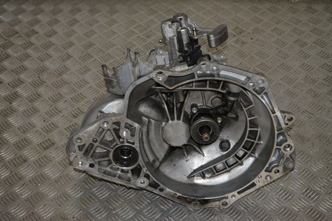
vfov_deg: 20.1
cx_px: 166
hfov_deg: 29.9
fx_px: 622
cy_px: 110
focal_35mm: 68
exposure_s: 1/60
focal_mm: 45
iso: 2000
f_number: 6.3
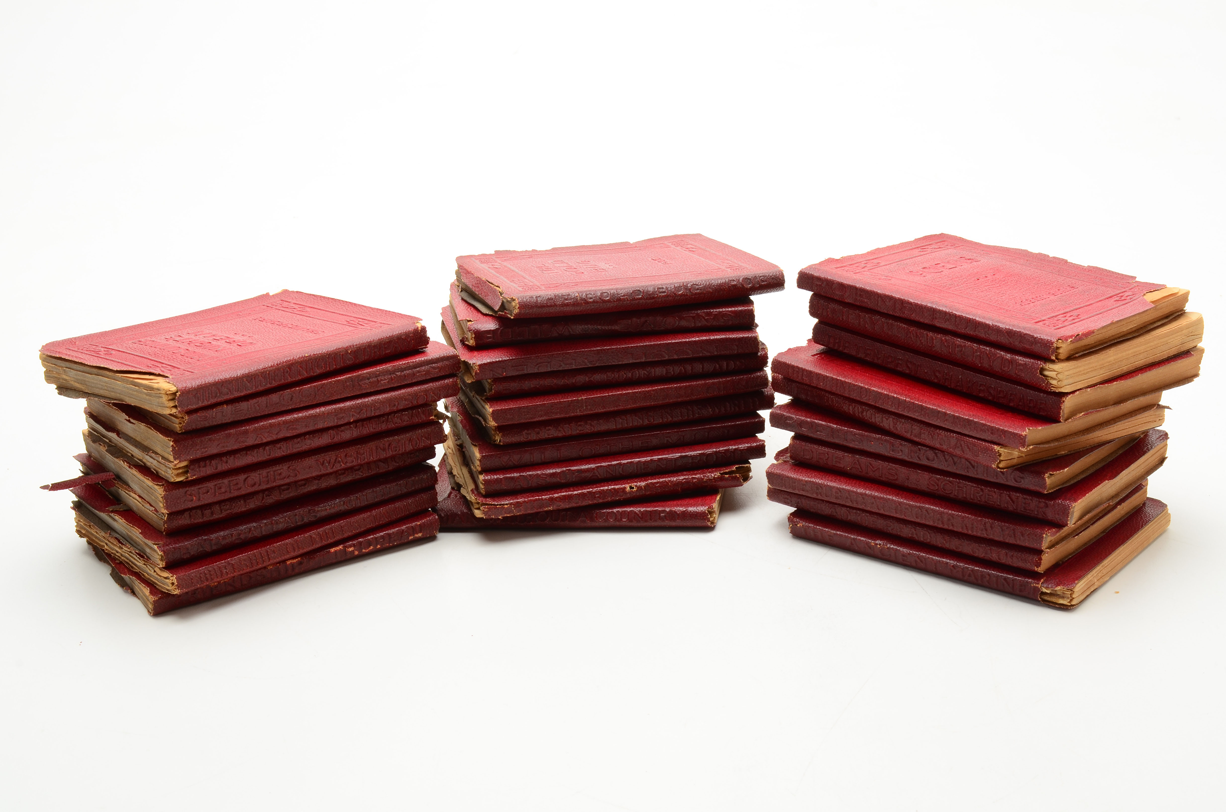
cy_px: 406
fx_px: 1733
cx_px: 613
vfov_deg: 26.4
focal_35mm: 51
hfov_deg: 39.0
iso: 100
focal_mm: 34
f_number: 18
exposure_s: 1/160
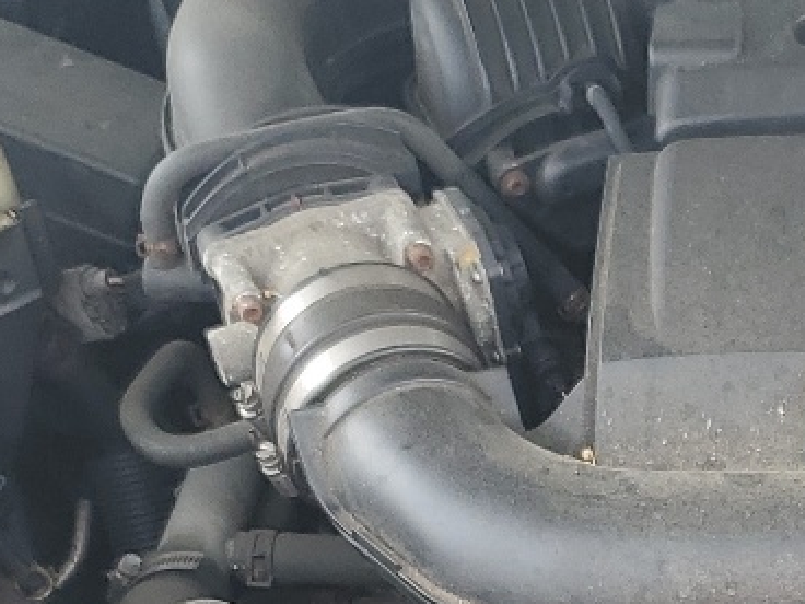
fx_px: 2628
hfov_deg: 16.8
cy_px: 821
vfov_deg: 12.6
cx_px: 921
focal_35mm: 113
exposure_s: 1/133
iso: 50
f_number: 1.5
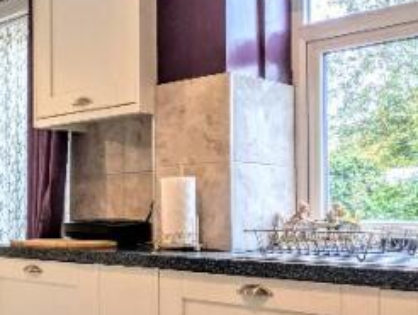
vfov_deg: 29.0
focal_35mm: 50
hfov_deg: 32.3
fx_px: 604
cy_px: 198
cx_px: -70
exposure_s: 1/221
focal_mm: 2.02
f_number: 1.7
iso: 52
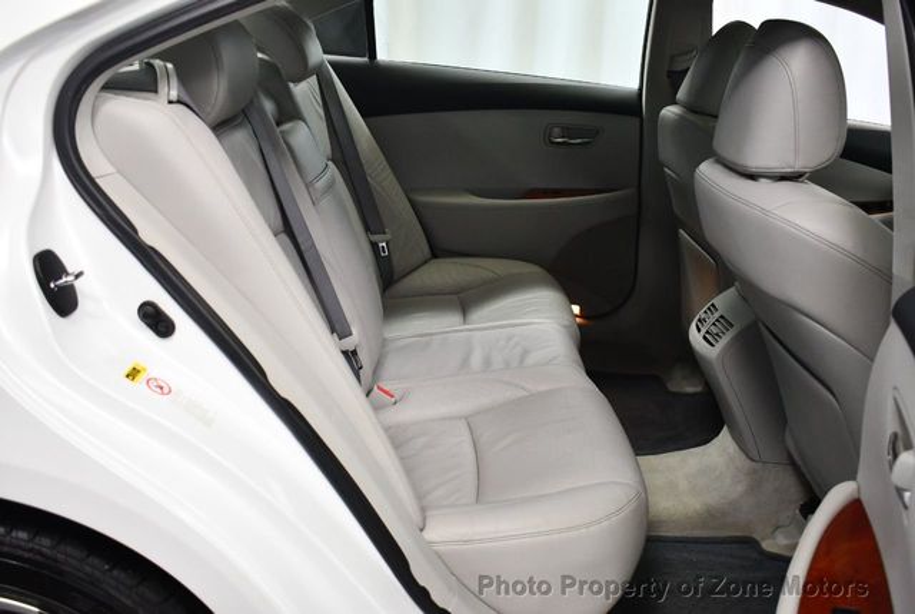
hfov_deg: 53.1
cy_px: 307
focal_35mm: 36
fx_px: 916
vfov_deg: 37.0
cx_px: 458
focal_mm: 18
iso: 1400
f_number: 3.5
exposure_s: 1/125
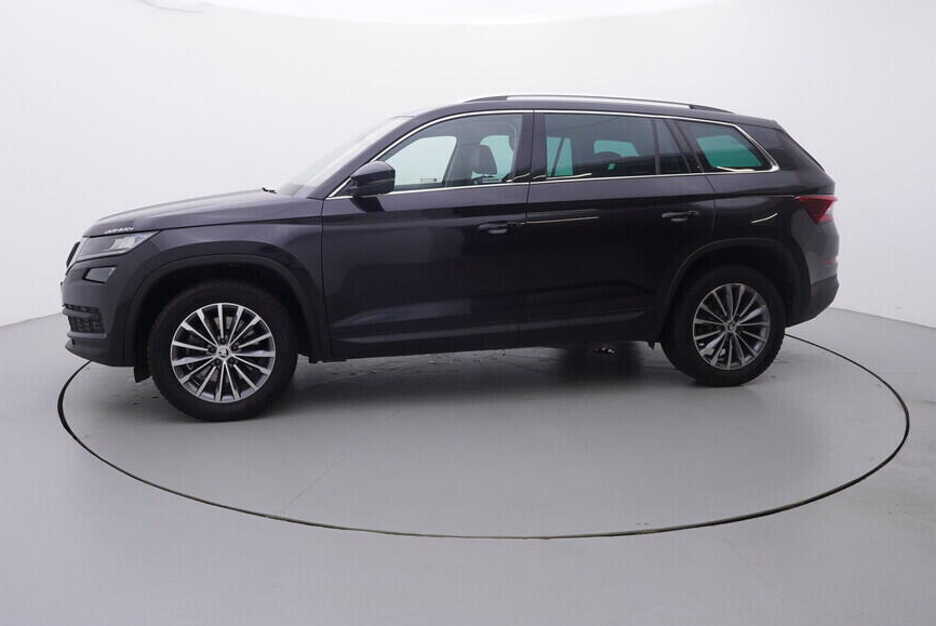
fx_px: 692
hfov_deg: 68.0
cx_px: 419
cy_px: 259
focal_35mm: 27
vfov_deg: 48.5
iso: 200
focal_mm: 15
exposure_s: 1/80
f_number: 5
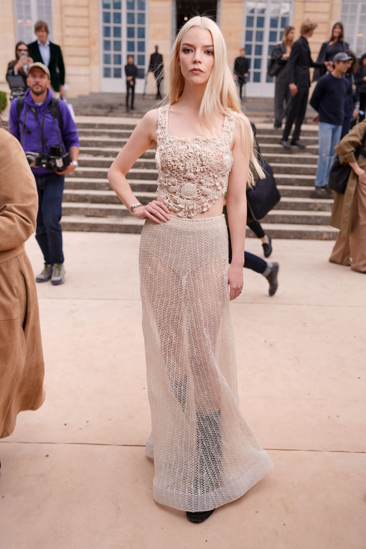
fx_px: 534
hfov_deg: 37.9
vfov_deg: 54.4
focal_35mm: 35
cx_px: 183
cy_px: 274
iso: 50
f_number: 2.8
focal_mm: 35
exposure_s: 1/200
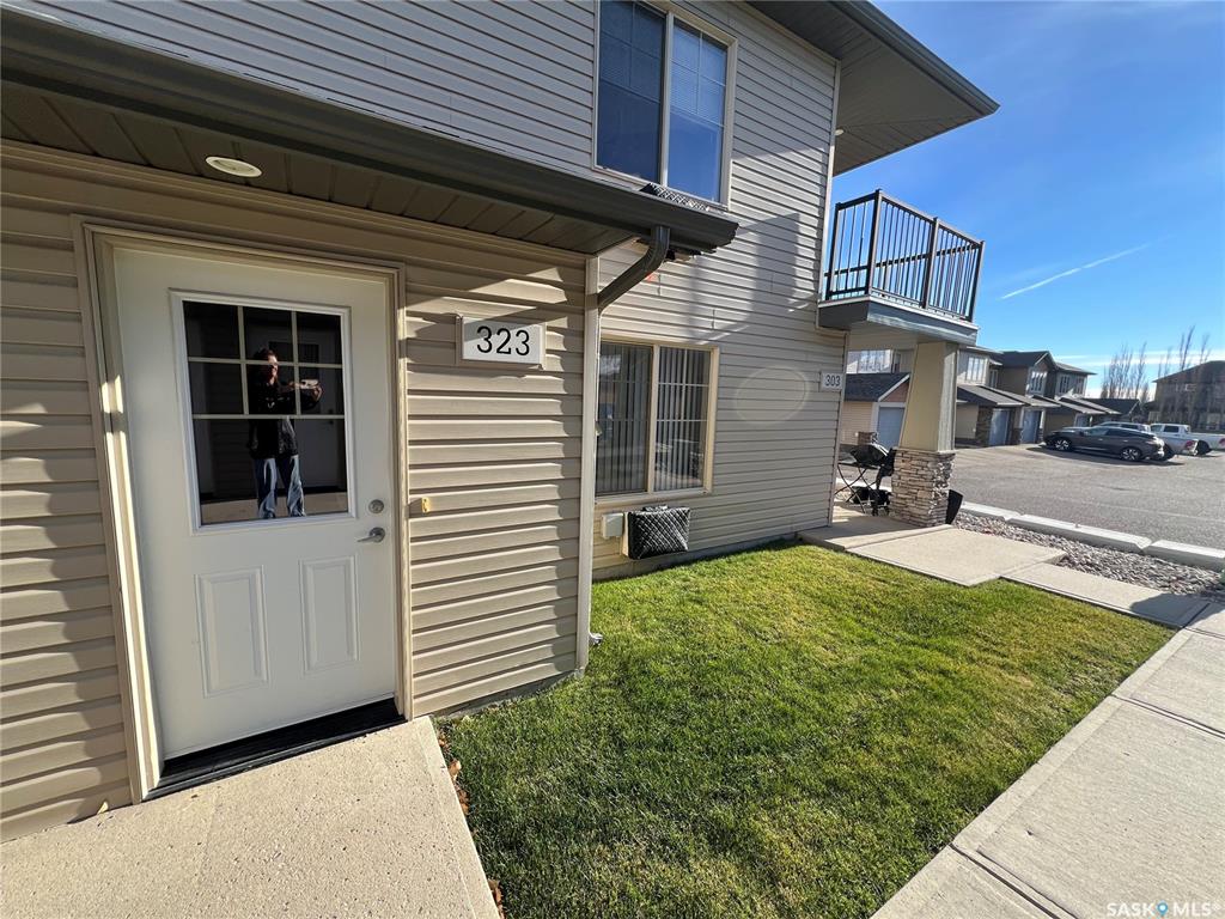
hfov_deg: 106.2
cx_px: 612
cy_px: 460
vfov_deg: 89.9
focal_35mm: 13
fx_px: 460
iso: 32
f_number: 1.8
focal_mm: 1.57
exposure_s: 1/657
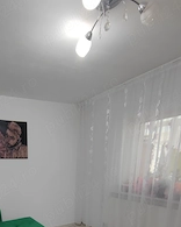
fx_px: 174
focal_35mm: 26
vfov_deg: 55.2
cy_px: 213
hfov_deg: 52.0
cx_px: 41
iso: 400
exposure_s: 1/50
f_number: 2.2
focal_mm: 2.16
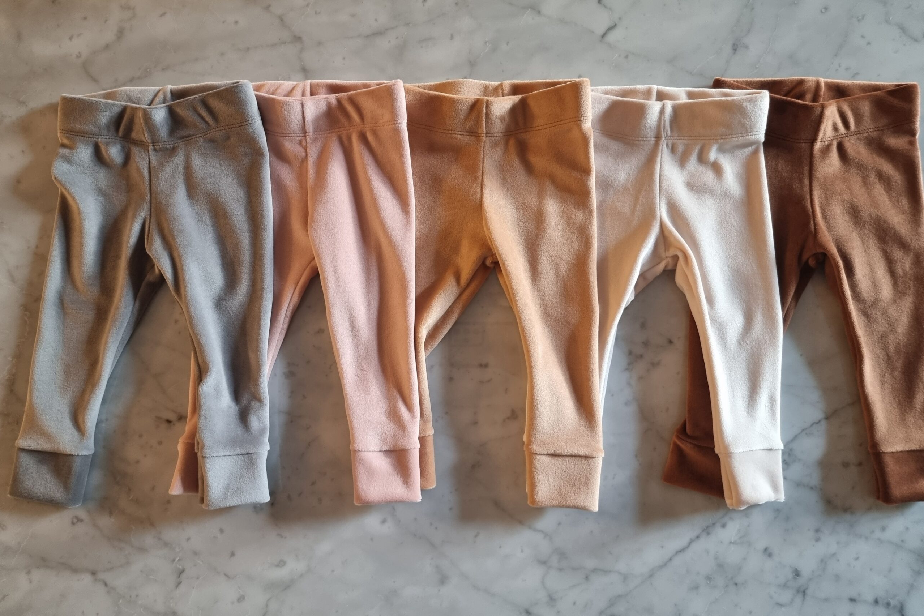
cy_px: 306
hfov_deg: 71.5
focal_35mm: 25
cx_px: 462
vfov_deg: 51.3
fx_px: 642
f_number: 1.8
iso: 400
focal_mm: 6.7
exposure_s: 1/40
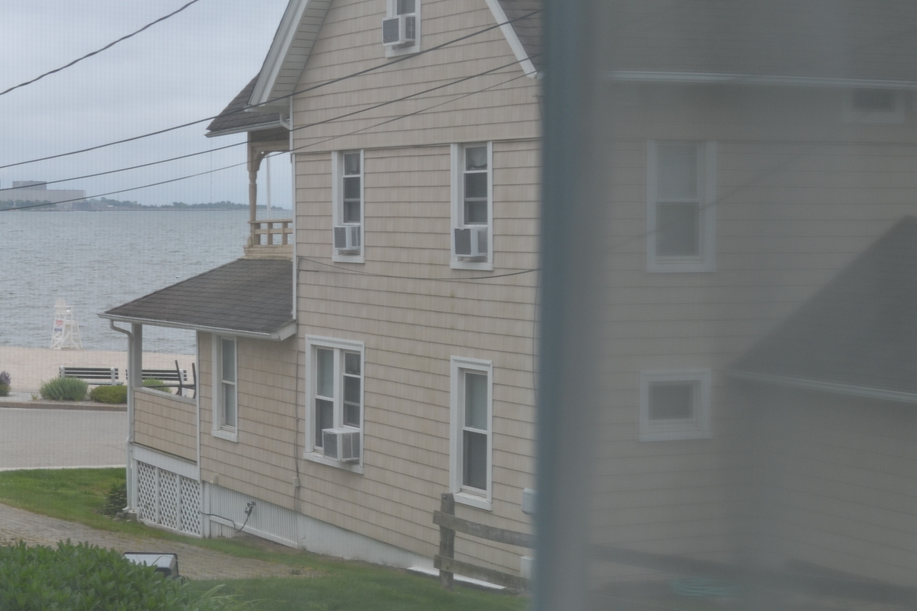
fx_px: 1859
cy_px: 295
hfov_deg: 27.3
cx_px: 220
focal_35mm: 73
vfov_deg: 18.7
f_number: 6.3
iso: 100
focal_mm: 28
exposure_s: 1/160
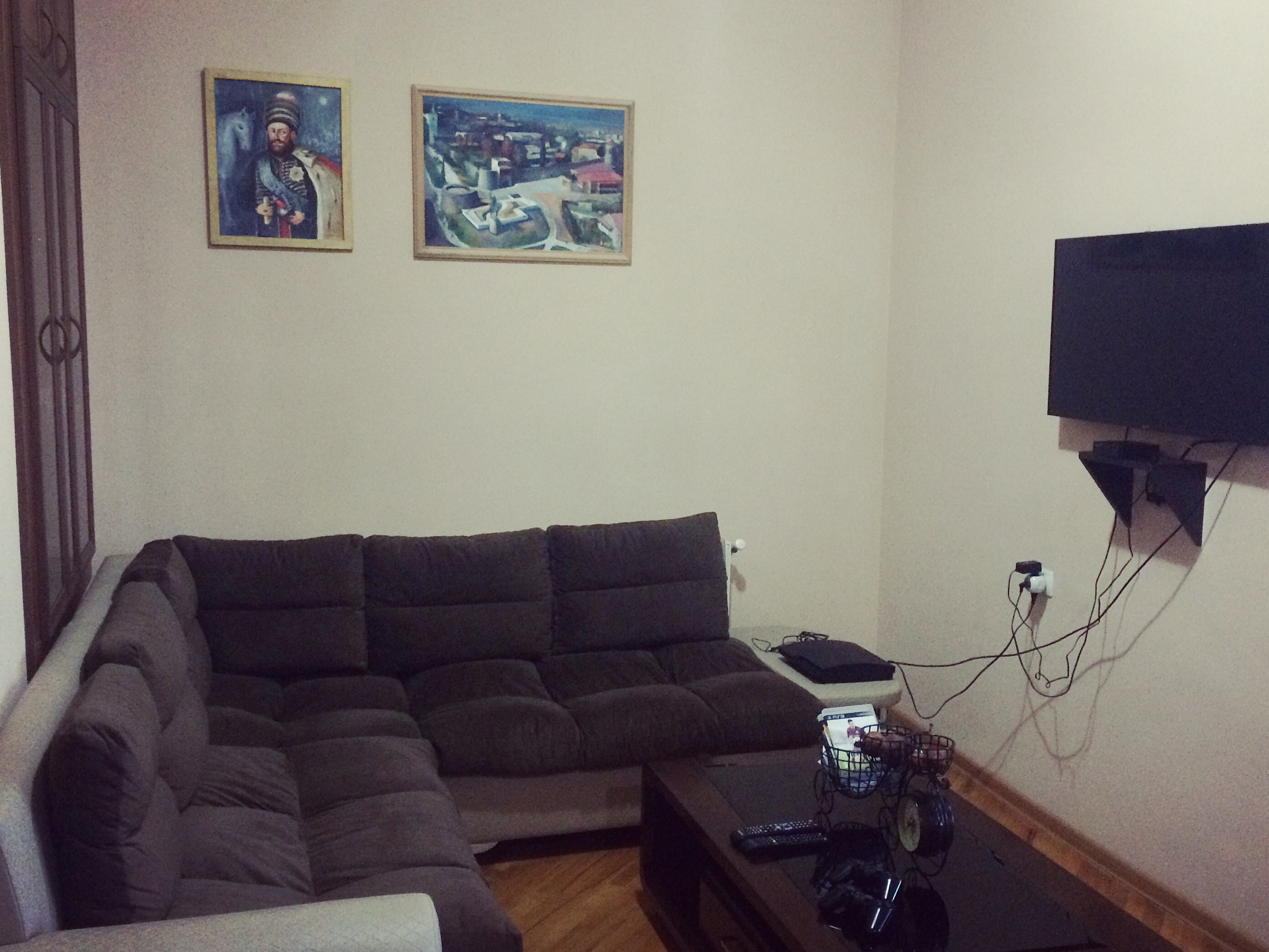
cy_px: 470
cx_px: 675
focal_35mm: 34
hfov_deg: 53.9
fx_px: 1246
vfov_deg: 41.8
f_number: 2.2
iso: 320
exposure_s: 1/25
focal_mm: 4.15
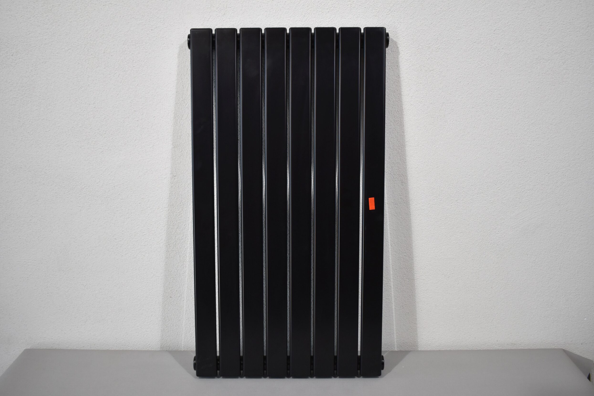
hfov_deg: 53.8
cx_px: 294
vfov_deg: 37.3
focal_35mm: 36
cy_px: 203
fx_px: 586
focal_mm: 23
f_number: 3.8
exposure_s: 1/250
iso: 640
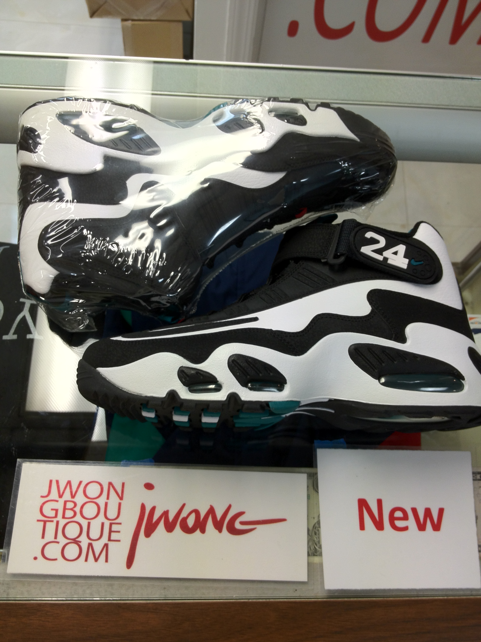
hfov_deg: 40.7
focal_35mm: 35
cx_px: 240
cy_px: 321
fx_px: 648
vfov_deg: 52.6
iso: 80
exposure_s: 1/33
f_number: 2.4
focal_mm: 4.28
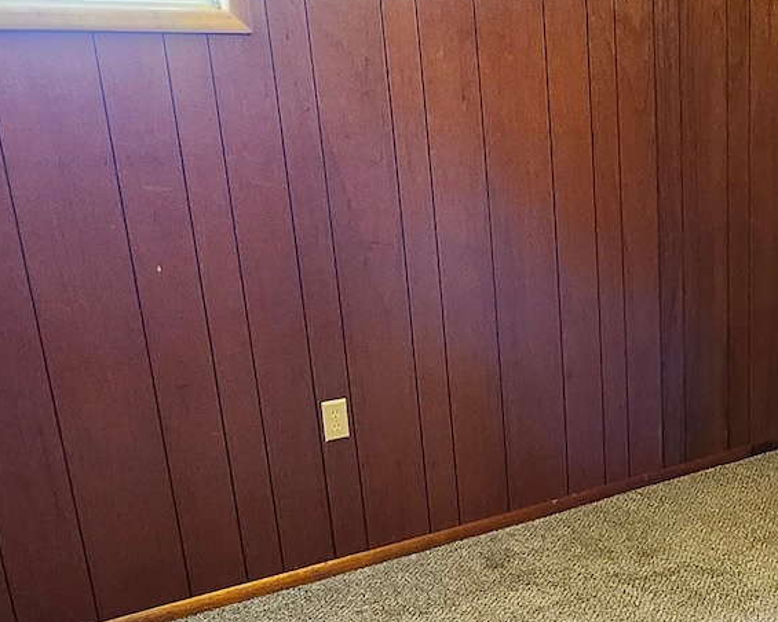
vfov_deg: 32.4
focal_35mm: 46
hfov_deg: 37.7
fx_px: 1059
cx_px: 701
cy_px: 420
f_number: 2.2
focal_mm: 1.74
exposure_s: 1/30
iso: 500
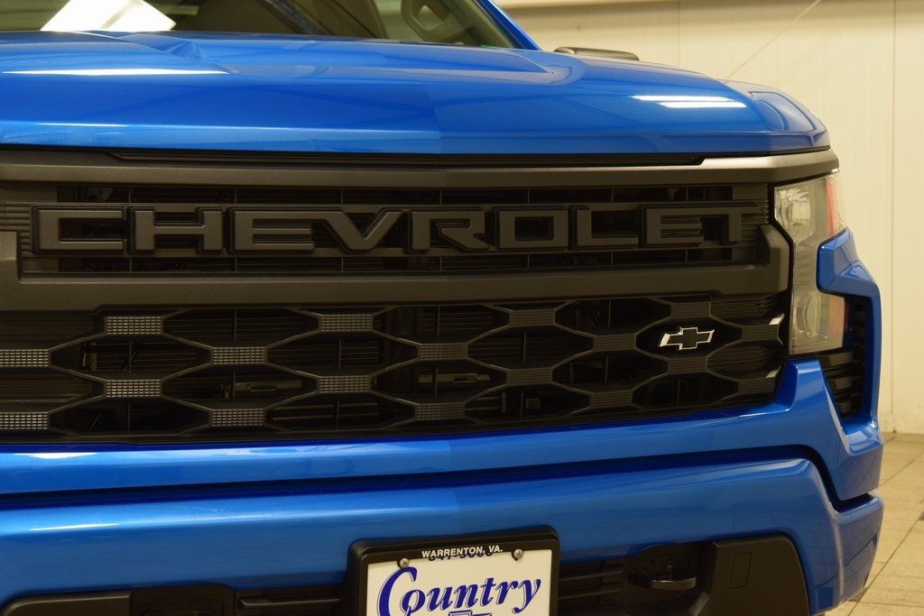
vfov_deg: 18.9
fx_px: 1848
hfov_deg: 28.1
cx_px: 462
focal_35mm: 72
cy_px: 308
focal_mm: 48
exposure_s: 1/15
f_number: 6.3
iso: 500
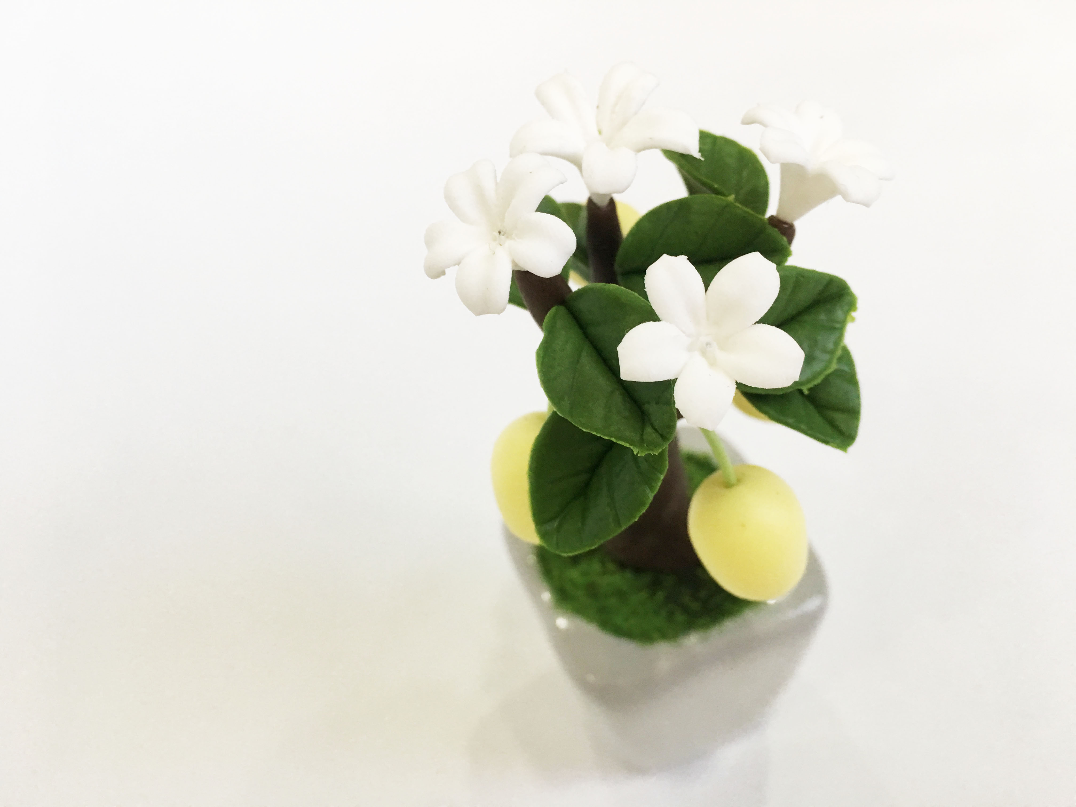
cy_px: 404
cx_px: 538
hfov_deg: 61.7
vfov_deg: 48.2
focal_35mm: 29
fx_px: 901
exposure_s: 1/33
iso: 64
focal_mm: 4.15
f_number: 2.2
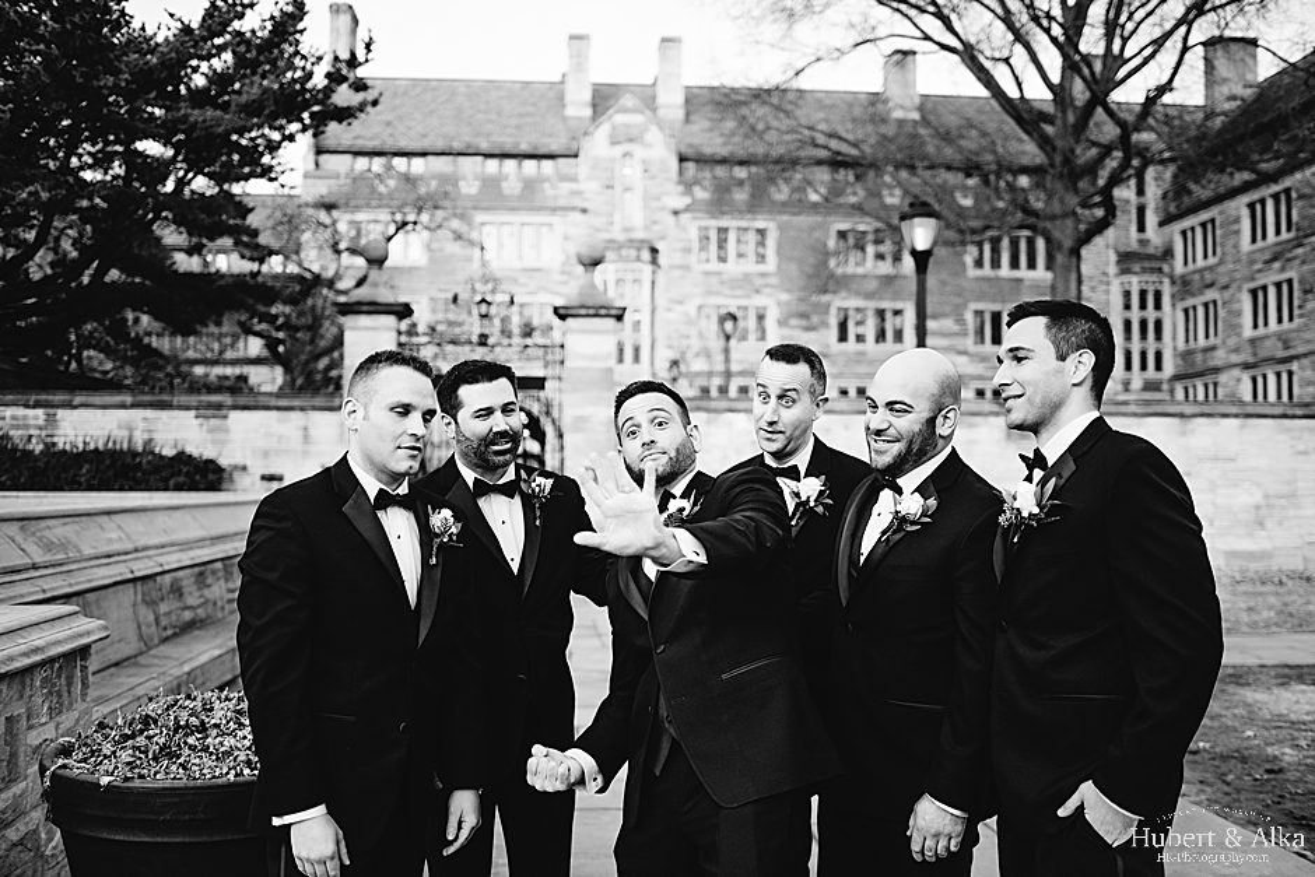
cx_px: 658
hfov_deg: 54.4
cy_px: 438
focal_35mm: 35
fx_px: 1279
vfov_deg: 37.9
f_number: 1.8
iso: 500
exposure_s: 1/800
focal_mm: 35
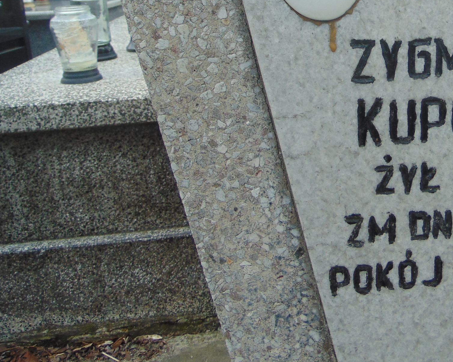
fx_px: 563
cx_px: 356
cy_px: 81
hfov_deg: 42.1
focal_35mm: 42
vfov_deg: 34.8
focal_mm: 4.5
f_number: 3
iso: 80
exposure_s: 1/200
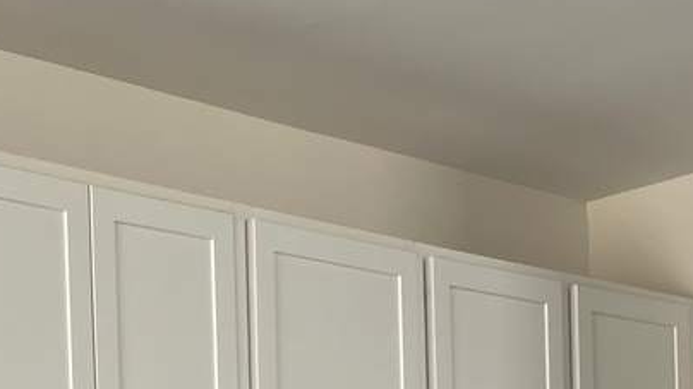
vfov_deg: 11.0
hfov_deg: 20.5
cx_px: 3
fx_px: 1855
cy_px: 740
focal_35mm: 101
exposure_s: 1/120
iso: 125
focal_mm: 4.2
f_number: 1.6
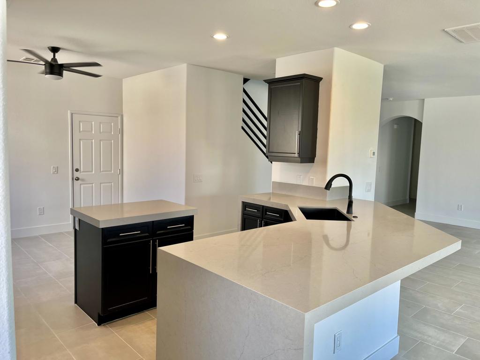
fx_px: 361
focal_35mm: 26
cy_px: 180
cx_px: 240
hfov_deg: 67.3
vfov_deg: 53.1
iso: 50
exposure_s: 1/120
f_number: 1.6
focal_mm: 5.1
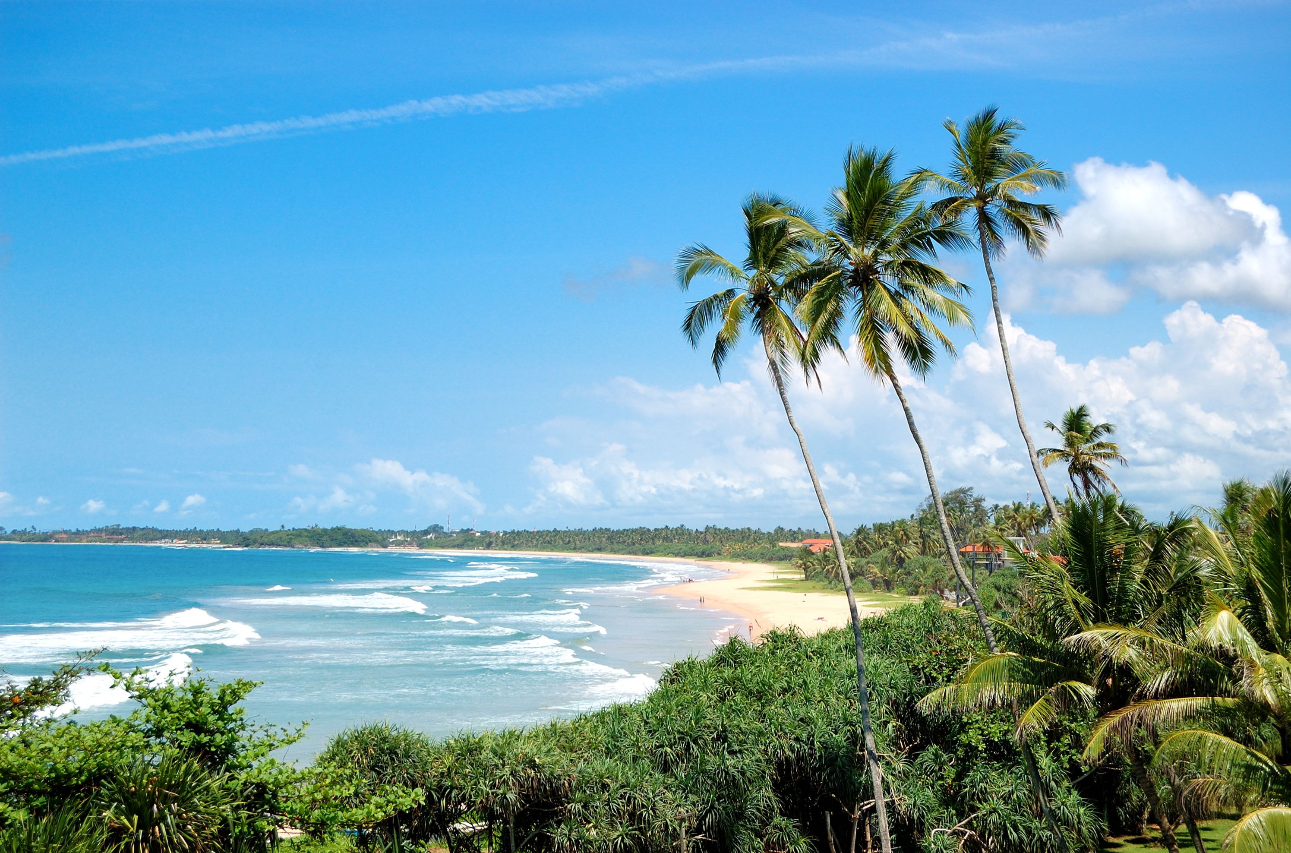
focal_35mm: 63
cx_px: 646
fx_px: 2253
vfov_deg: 21.4
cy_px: 426
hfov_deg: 32.0
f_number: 8
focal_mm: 42
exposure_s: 1/640
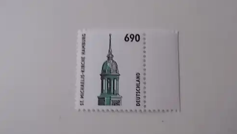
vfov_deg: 40.2
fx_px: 182
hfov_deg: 66.0
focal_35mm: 29
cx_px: 120
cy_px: 67
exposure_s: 1/2.5
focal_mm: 4.6
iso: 200
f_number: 3.2
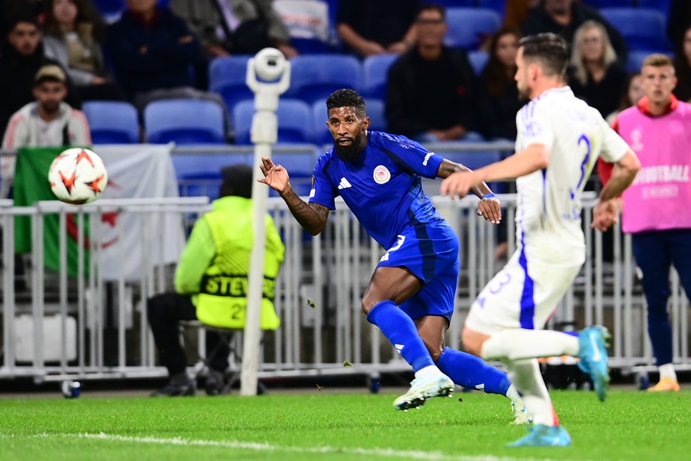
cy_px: 230
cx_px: 346
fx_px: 7677
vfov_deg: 3.4
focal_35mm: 400
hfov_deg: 5.2
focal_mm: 400
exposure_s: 1/1000
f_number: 3.2
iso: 2500
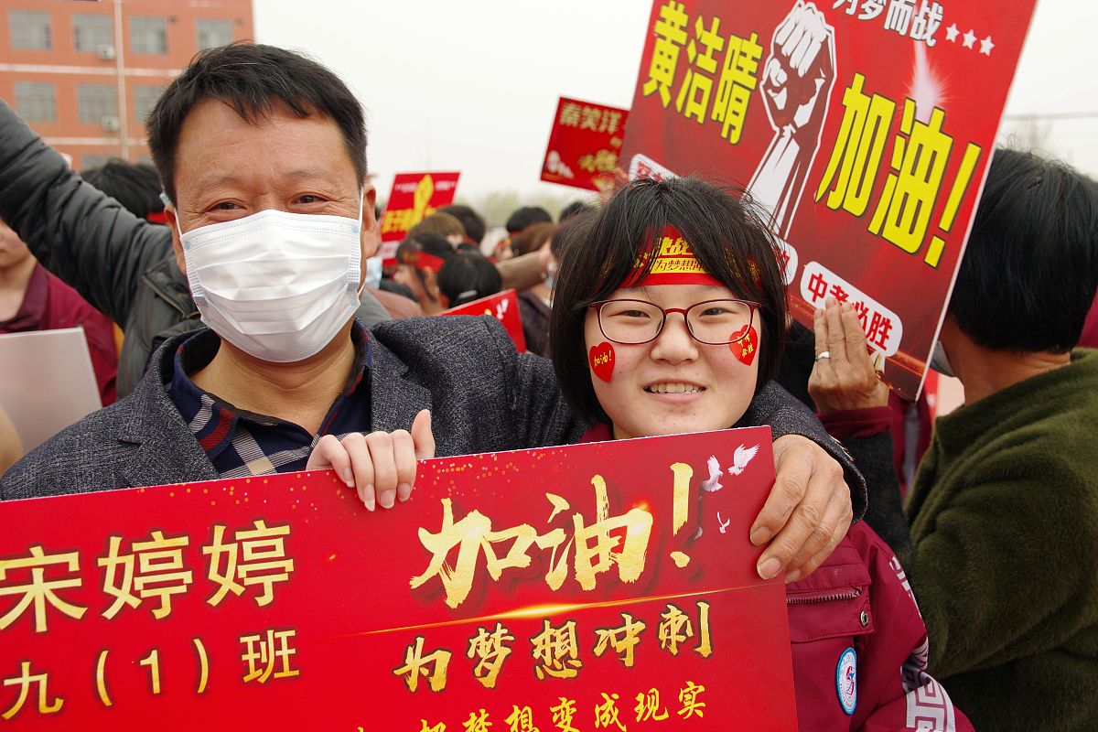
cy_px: 366
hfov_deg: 45.4
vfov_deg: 31.2
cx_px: 549
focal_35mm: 43
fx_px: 1311
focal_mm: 29
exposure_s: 1/250
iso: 250
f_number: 5
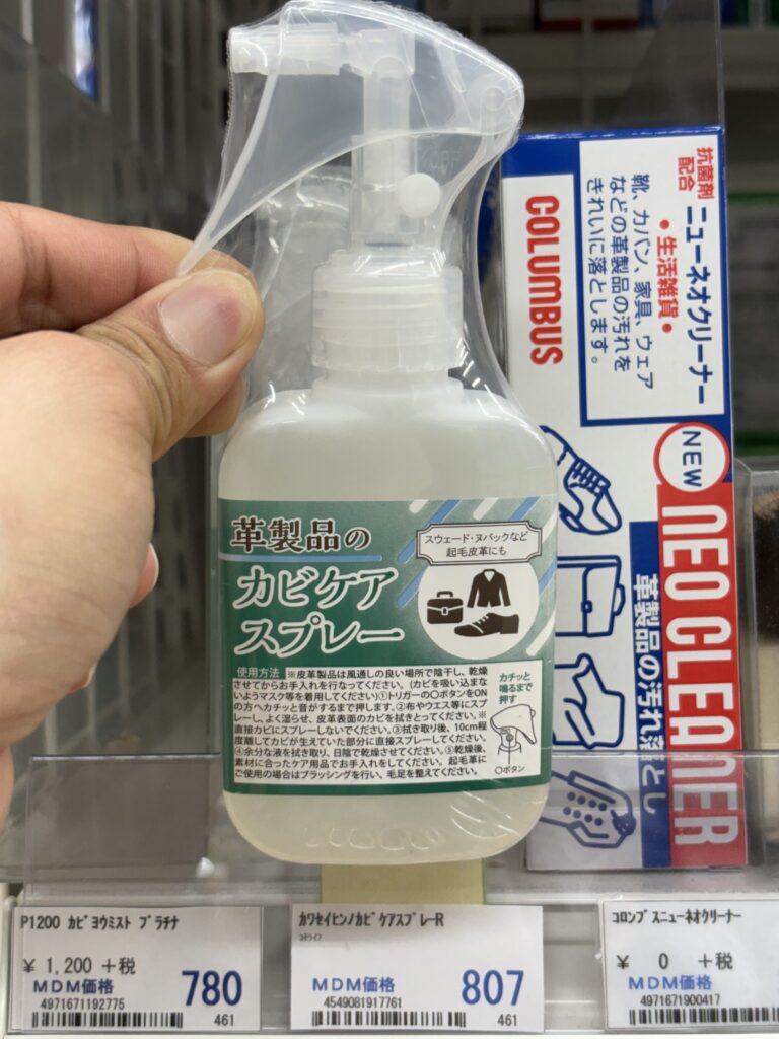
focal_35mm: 52
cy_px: 520
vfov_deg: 36.8
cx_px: 390
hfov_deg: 28.0
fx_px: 1560
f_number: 1.6
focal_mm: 5.96
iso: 50
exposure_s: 1/100
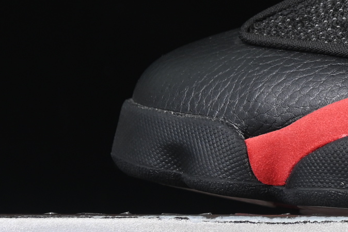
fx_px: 2996
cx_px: 605
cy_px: -82
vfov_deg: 4.4
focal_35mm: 310
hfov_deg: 6.5
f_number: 6.3
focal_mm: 50
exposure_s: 1/60
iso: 160
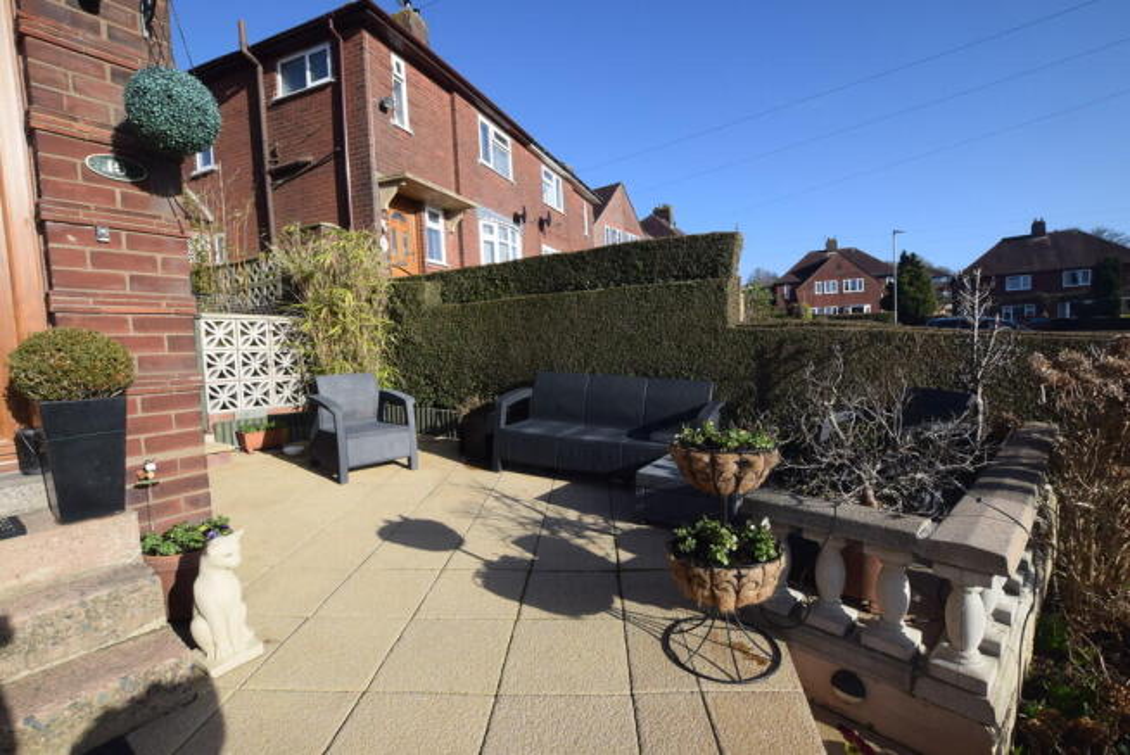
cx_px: 565
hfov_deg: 100.4
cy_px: 378
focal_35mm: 15
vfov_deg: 77.4
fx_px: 471
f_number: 8
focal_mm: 10
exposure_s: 1/250
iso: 400
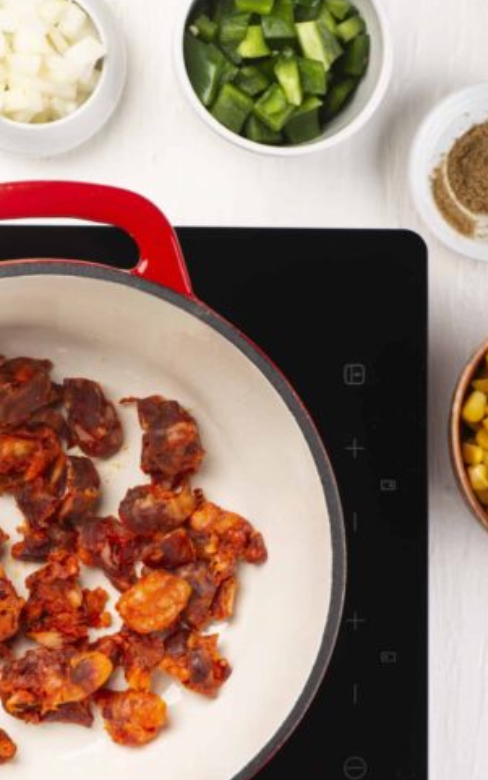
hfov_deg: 7.9
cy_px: 524
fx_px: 3550
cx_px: 147
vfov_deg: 12.5
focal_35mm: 167
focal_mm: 105
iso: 100
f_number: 9
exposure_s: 1/200
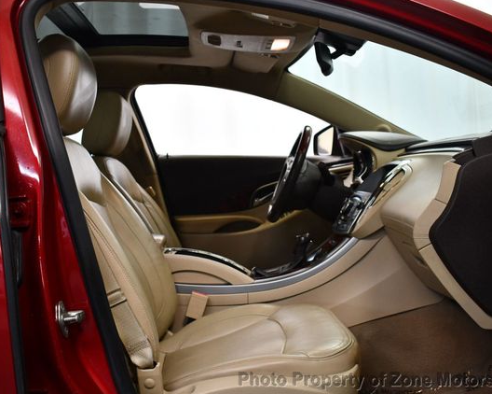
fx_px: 597
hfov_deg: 44.8
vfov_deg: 36.5
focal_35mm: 41
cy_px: 198
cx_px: 227
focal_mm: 18
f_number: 3.5
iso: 900
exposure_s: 1/125
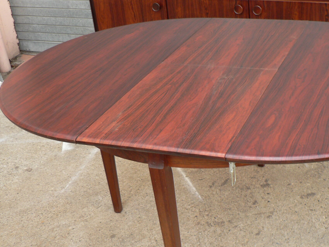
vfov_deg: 27.0
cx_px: 226
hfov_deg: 35.1
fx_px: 513
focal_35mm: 54
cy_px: 152
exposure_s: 1/40
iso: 80
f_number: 2.8
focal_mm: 6
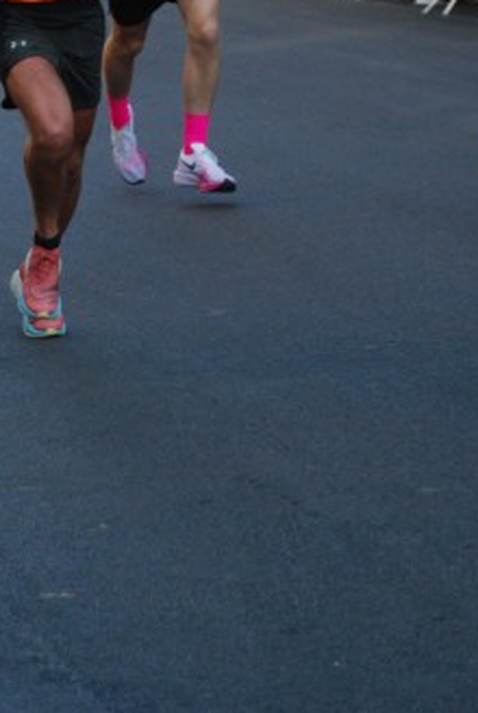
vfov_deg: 9.9
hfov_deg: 6.7
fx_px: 4084
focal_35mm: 206
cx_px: 110
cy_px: 100
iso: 1000
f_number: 5.6
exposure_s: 1/640
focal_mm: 75
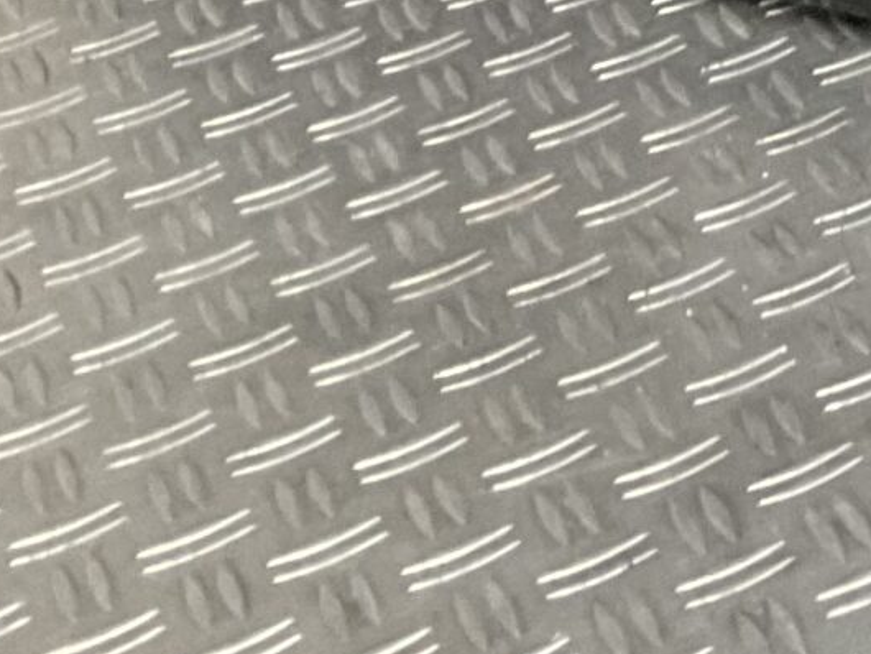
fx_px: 3524
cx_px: 1818
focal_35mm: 140
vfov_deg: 9.8
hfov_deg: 12.2
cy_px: -715
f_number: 1.8
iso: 160
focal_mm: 3
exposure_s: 1/50
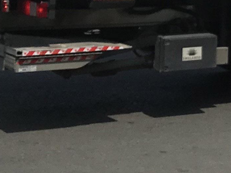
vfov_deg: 8.7
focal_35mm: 161
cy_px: -168
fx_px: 1075
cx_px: 361
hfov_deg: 11.7
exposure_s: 1/5051
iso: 20
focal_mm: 3.99
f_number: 1.8
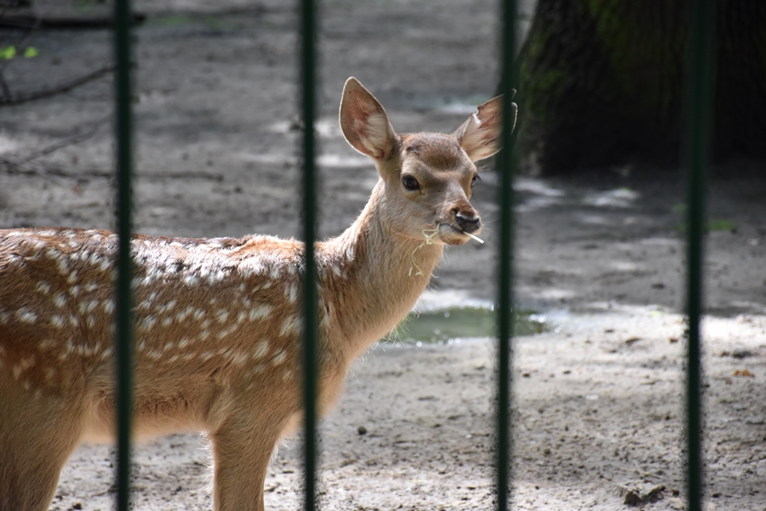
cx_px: 383
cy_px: 256
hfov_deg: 9.8
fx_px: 4469
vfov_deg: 6.5
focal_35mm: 210
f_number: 5.6
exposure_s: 1/500
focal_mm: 140
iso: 800
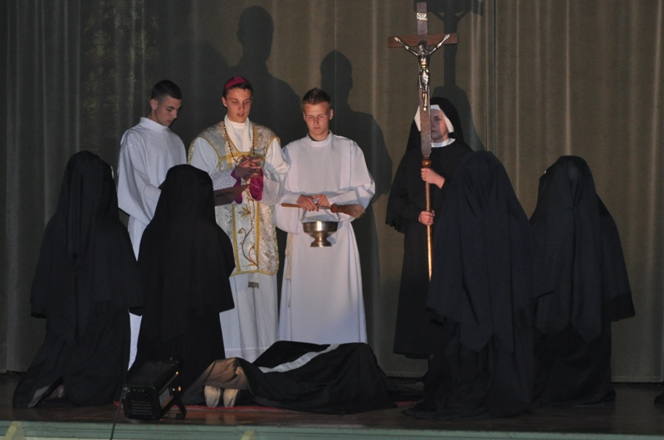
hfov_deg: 22.0
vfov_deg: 14.6
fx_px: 1712
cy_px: 220
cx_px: 332
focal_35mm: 93
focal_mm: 62
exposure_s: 1/200
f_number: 5.3
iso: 1000
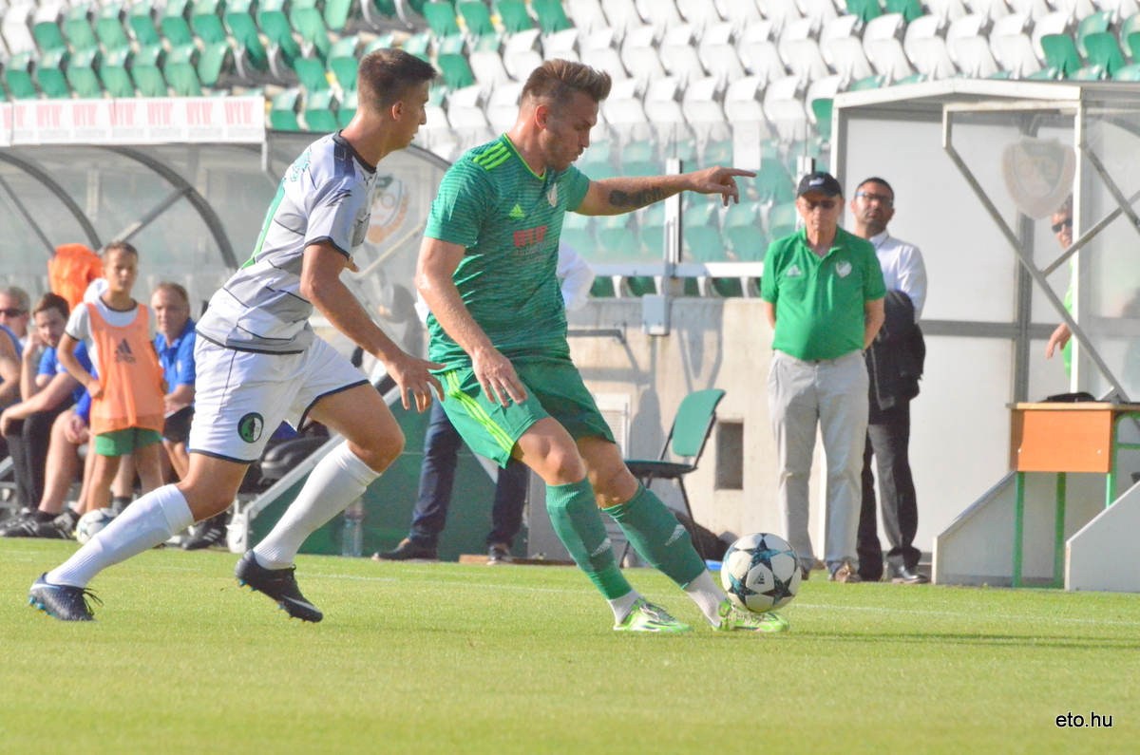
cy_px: 378
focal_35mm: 450
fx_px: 14222
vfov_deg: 3.0
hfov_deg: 4.6
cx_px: 570
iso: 6400
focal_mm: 300
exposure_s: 1/8000
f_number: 11
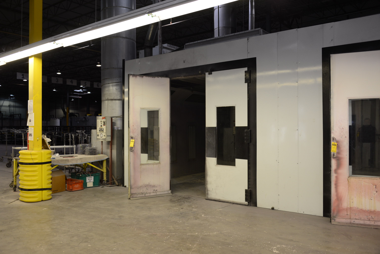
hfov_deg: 58.7
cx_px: 190
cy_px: 127
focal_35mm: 32
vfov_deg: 41.1
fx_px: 338
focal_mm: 32
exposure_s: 1/100
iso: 800
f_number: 3.8
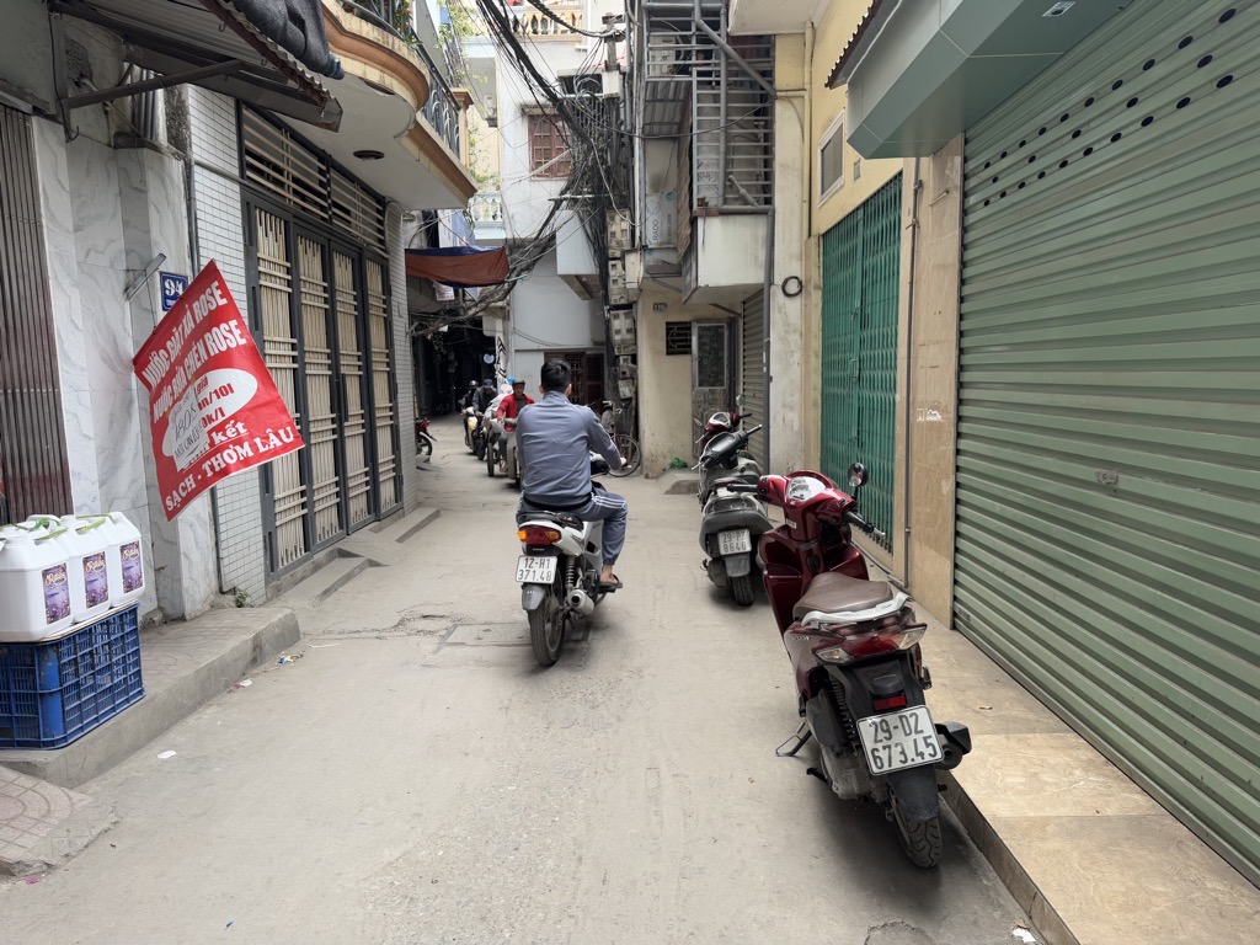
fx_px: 874
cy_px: 472
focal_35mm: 24
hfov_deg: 71.6
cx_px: 630
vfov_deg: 56.8
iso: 64
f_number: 1.78
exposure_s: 1/271
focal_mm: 6.76
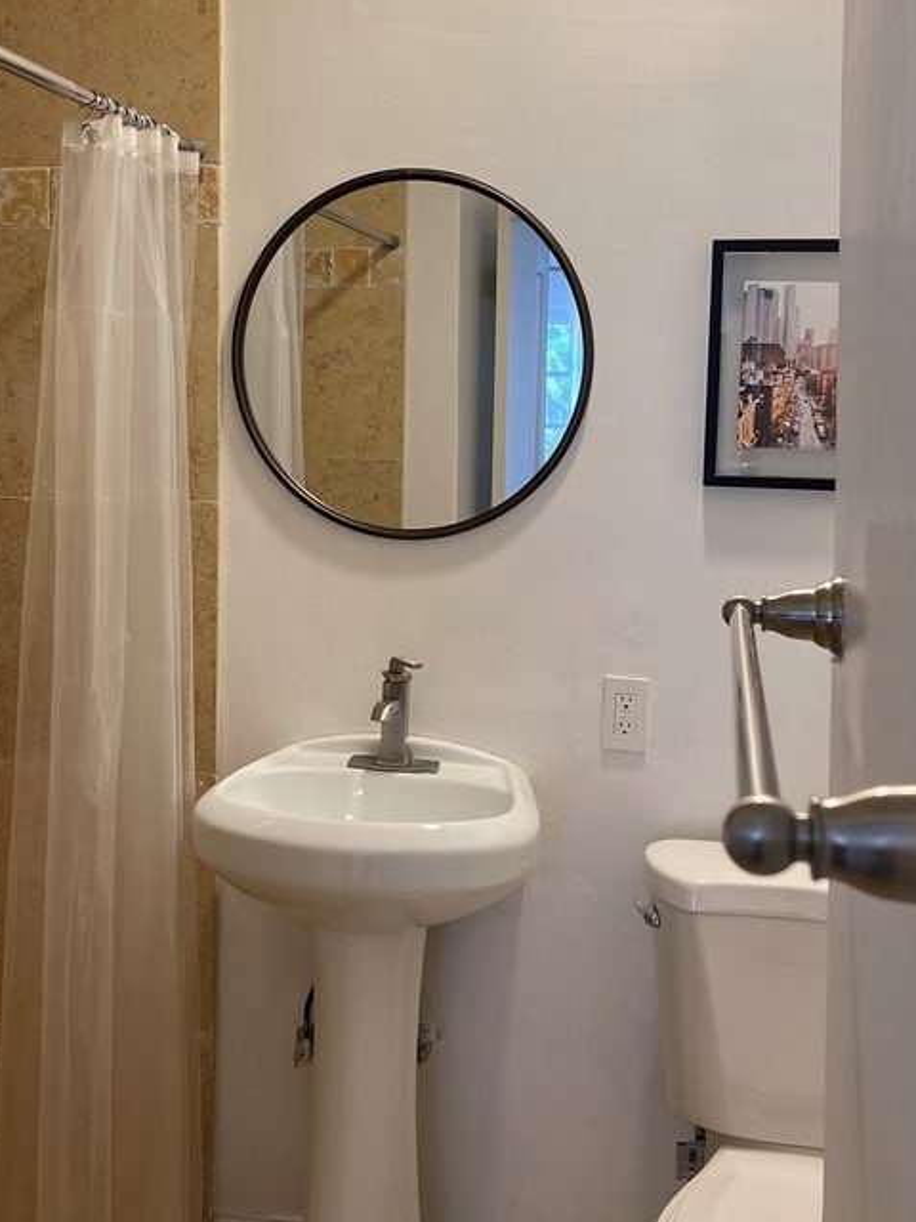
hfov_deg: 35.9
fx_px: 1411
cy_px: 474
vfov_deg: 46.5
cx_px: 414
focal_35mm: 40
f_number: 1.6
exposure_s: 1/60
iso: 64
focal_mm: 5.1
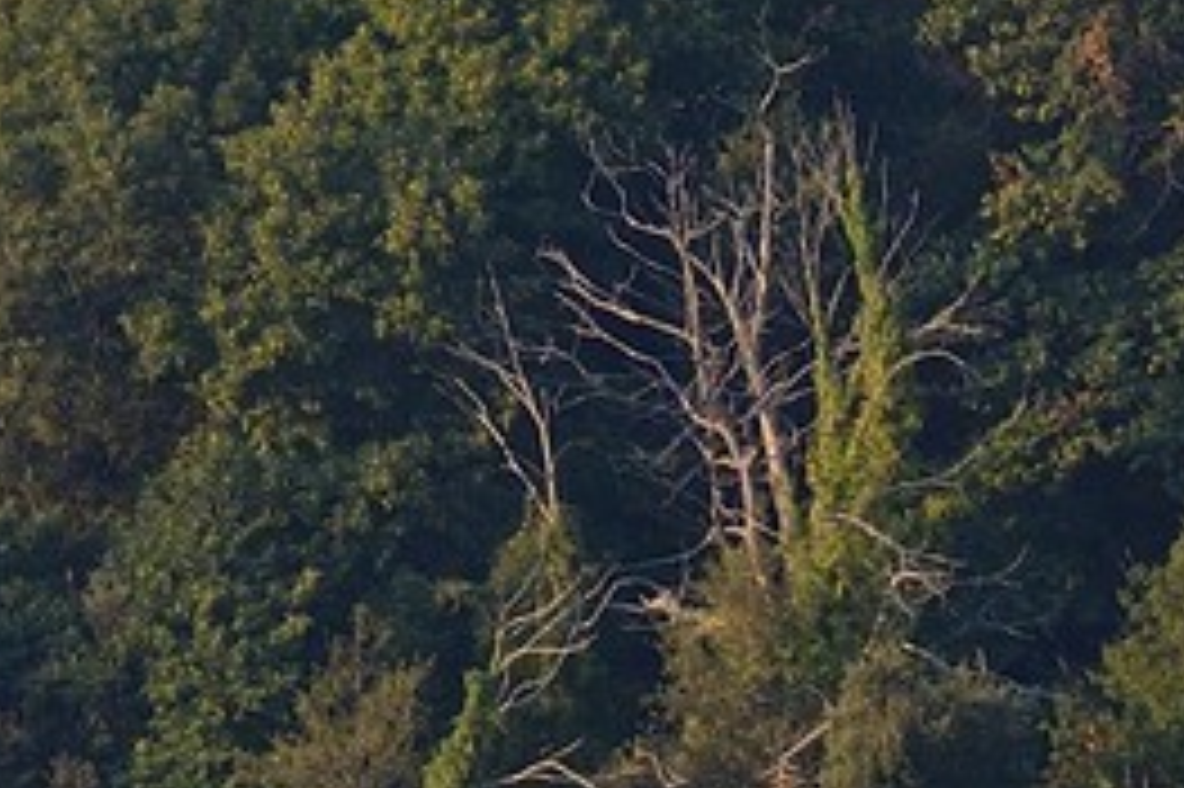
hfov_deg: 1.9
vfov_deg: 1.2
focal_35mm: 1096
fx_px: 36022
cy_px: -1481
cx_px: -2161
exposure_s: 1/200
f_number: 8
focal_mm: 180
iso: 400
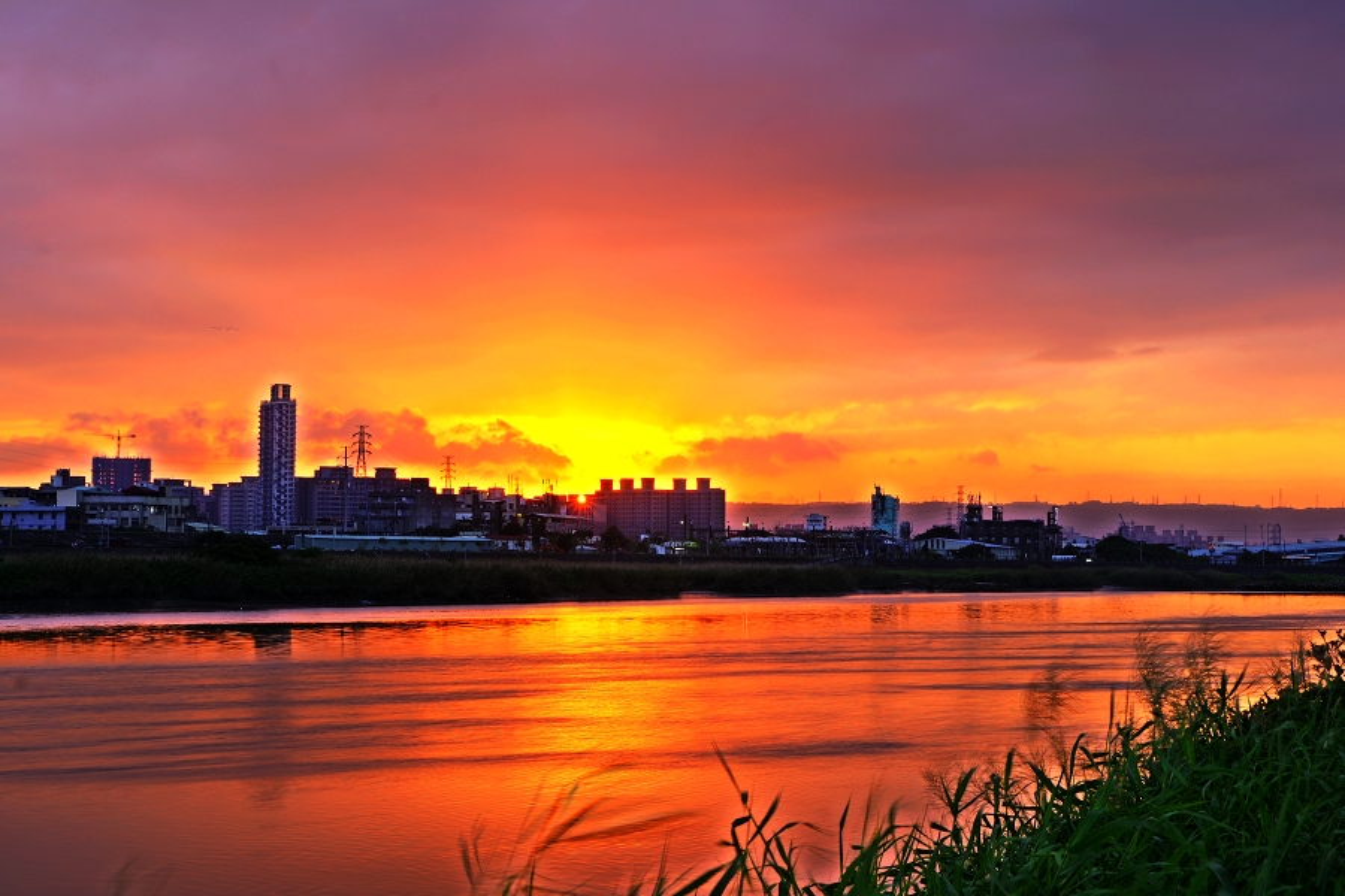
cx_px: 672
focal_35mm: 75
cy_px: 448
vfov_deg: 18.2
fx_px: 2802
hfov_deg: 27.0
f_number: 16
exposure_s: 1/25
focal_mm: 50
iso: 100
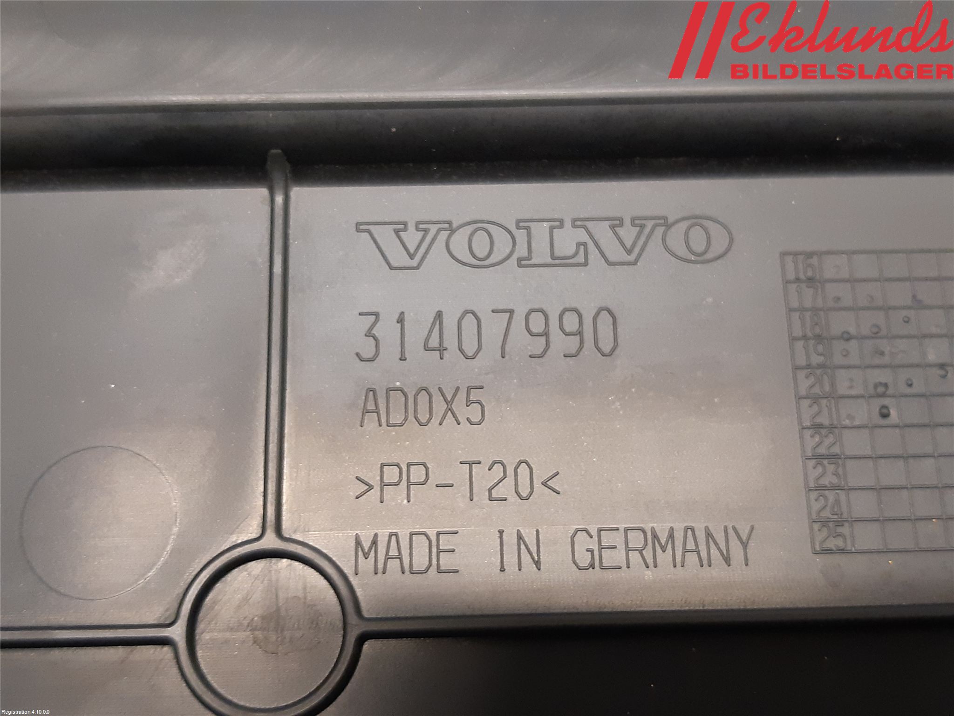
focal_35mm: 26
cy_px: 358
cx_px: 477
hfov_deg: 67.3
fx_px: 717
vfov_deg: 53.1
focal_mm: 3.93
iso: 250
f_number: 1.7
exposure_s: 1/33
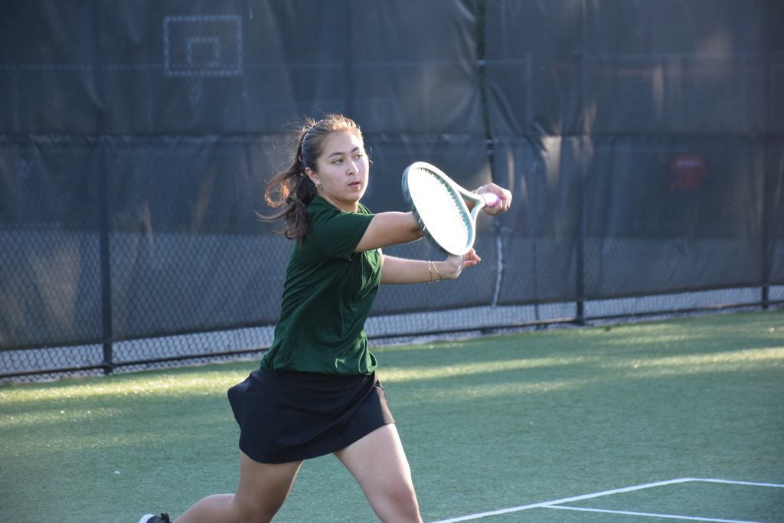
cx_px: 392
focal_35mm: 158
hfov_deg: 13.0
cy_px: 262
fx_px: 3430
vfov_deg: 8.7
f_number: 5.6
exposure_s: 1/500
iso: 1000
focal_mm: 105
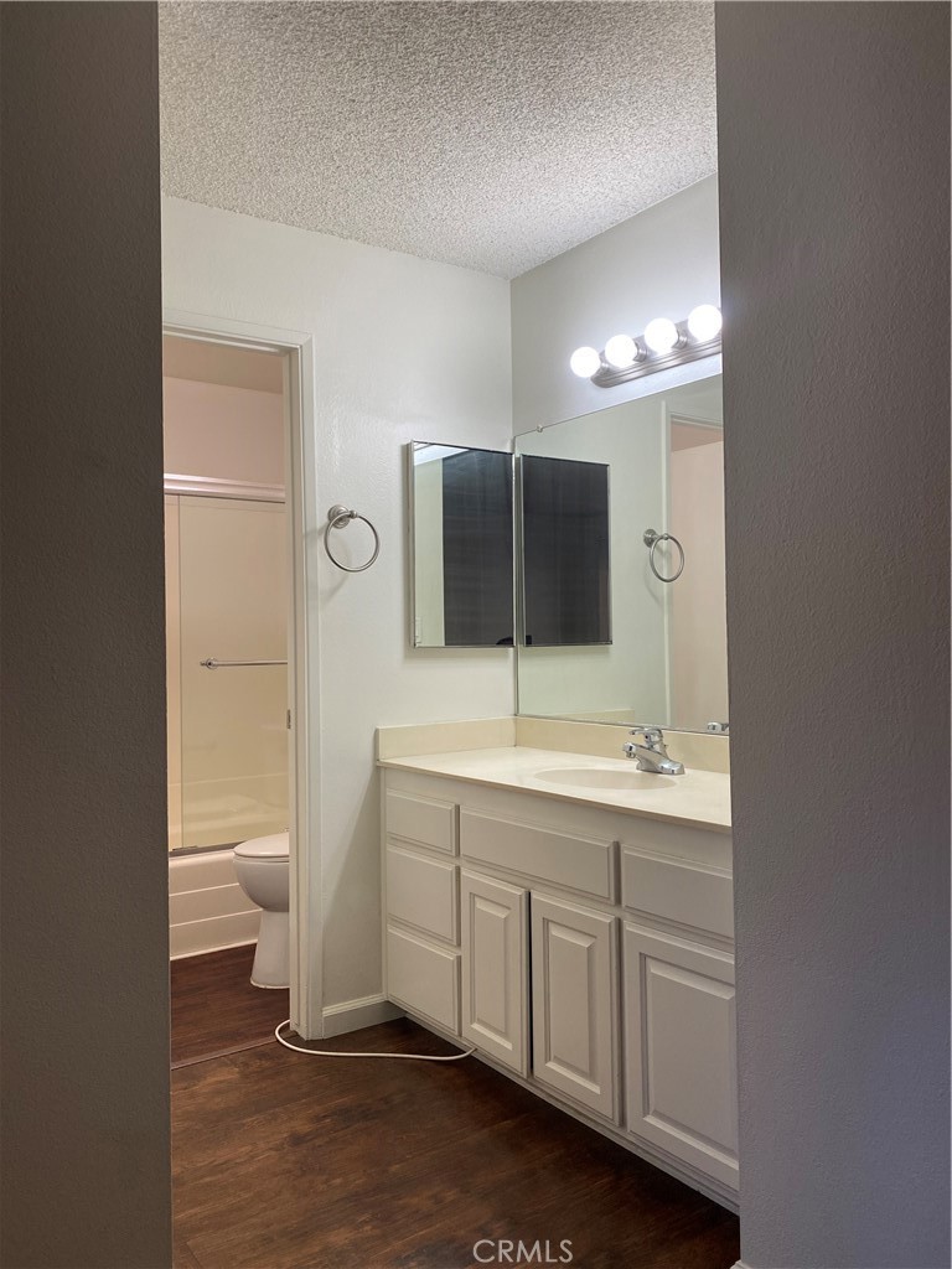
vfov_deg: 67.3
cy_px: 634
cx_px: 476
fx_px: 953
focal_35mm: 26
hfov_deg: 53.1
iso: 100
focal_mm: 4.25
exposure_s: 1/120
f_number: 1.8
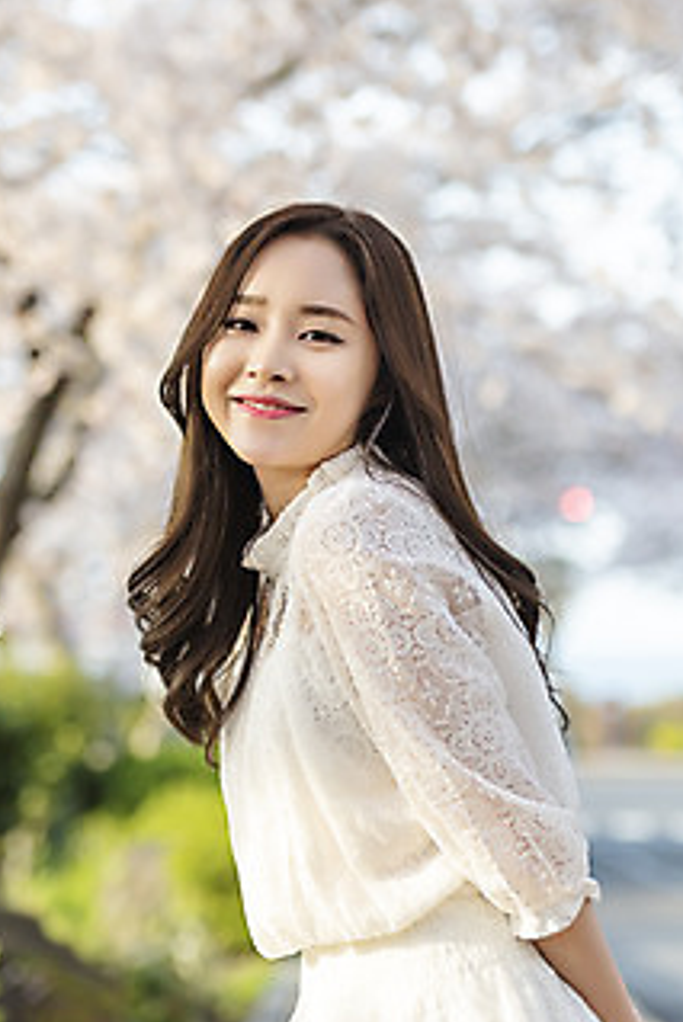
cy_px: 599
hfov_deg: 12.7
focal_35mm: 108
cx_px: 332
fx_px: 3070
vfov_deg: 18.9
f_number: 2.8
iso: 100
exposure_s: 1/400
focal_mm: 86
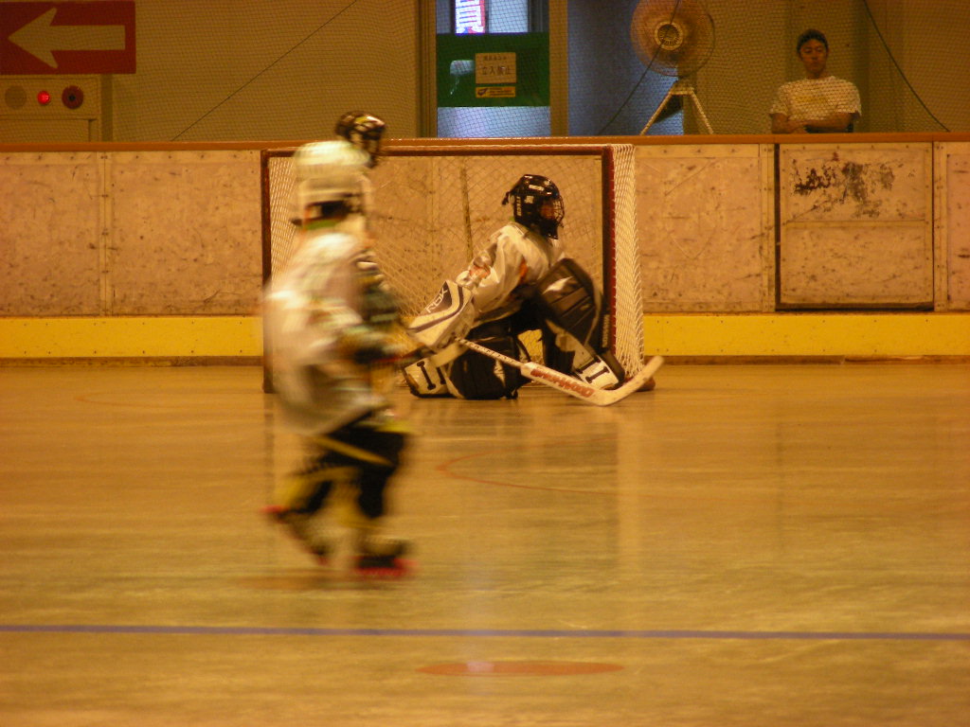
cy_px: 364
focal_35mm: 309
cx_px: 485
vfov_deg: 4.8
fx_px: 8659
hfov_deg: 6.4
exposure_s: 1/28.5
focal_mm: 51.6
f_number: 3.5
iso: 200
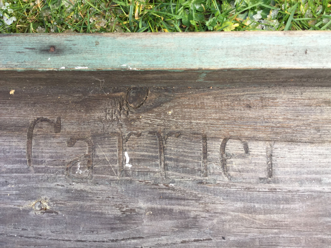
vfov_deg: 45.4
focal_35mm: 31
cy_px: 124
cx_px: 166
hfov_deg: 58.4
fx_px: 296
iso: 32
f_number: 2.4
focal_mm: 3.3
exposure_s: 1/50
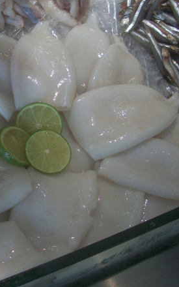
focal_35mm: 54
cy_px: 132
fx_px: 421
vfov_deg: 37.5
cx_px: 5
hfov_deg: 23.1
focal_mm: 6.3
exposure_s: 1/100
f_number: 3.1
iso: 80
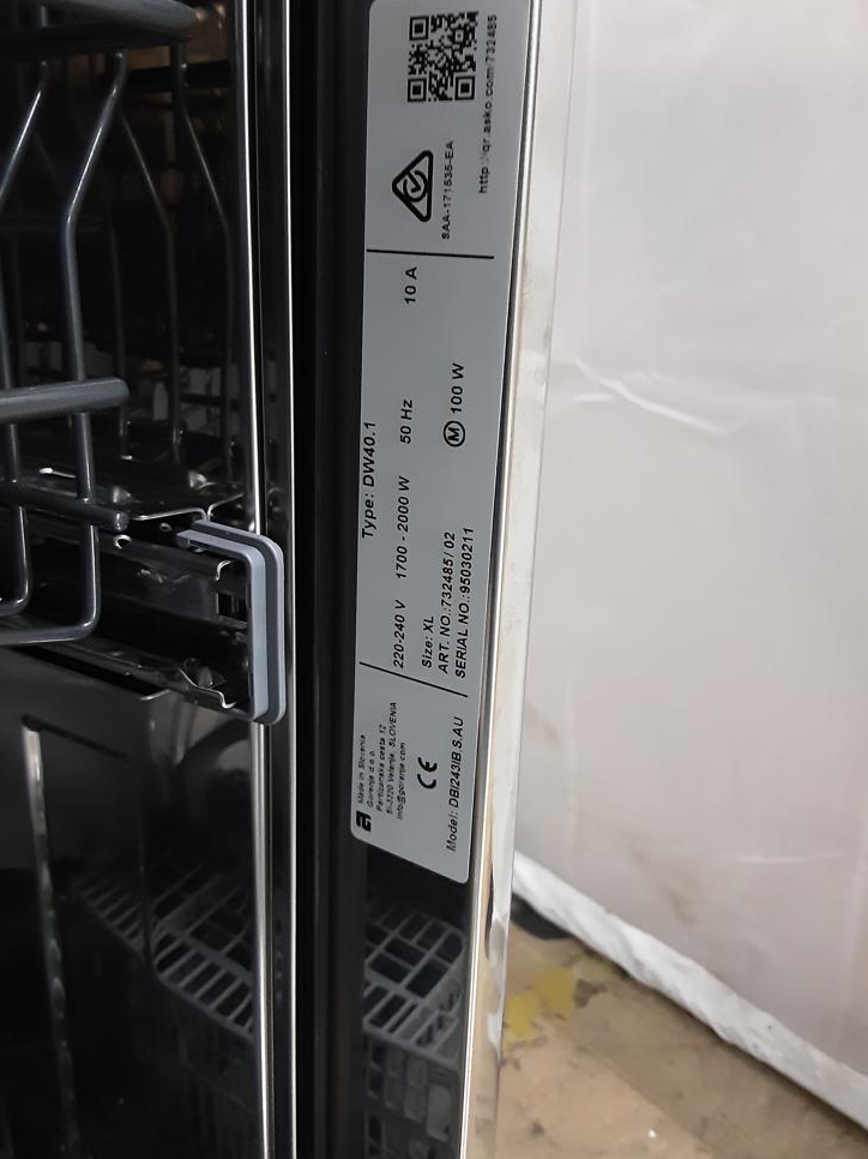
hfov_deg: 48.2
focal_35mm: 29
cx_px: 428
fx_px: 970
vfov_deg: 61.7
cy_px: 574
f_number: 1.9
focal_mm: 2.9
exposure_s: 1/25
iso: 400
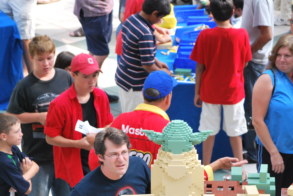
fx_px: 1858
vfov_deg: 6.0
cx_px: 151
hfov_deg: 9.0
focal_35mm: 228
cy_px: 151
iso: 400
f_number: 4.5
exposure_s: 1/125
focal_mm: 90
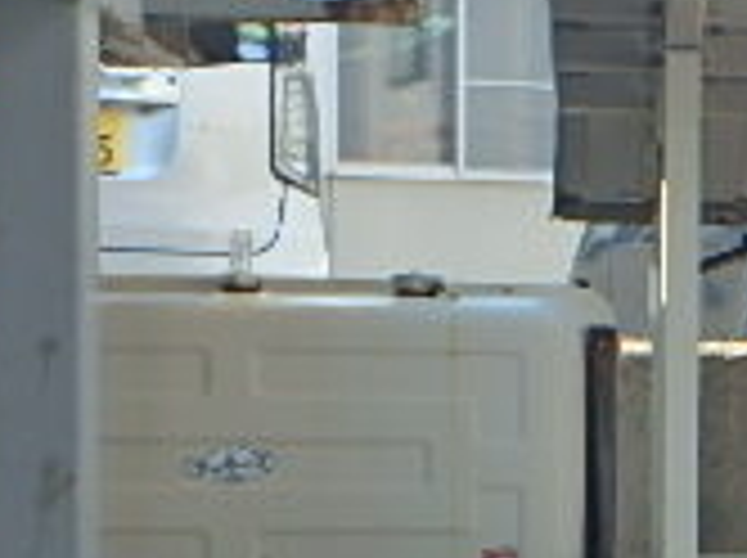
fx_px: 2995
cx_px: 1310
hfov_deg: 13.0
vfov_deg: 10.5
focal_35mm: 139
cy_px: 576
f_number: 5
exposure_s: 1/320
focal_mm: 6.4
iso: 125
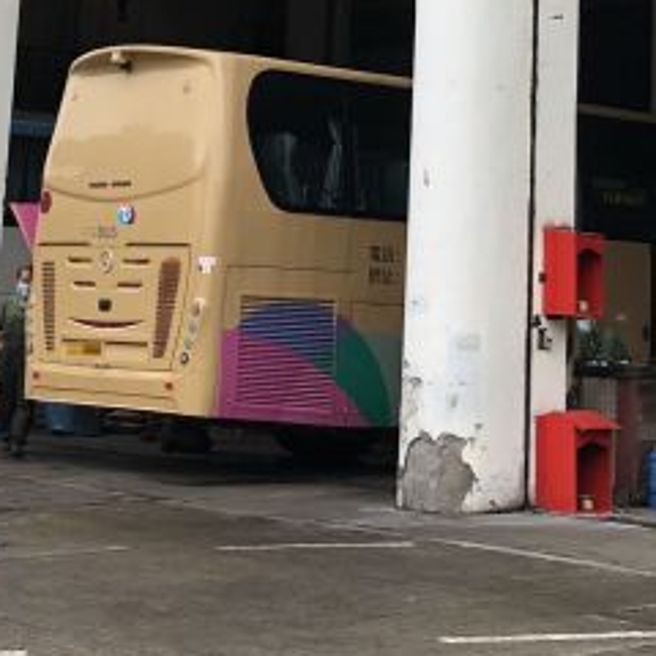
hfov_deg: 16.9
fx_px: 2208
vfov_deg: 16.3
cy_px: -98
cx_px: 325
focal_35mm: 103
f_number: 1.8
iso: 20
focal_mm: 3.99
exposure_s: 1/463
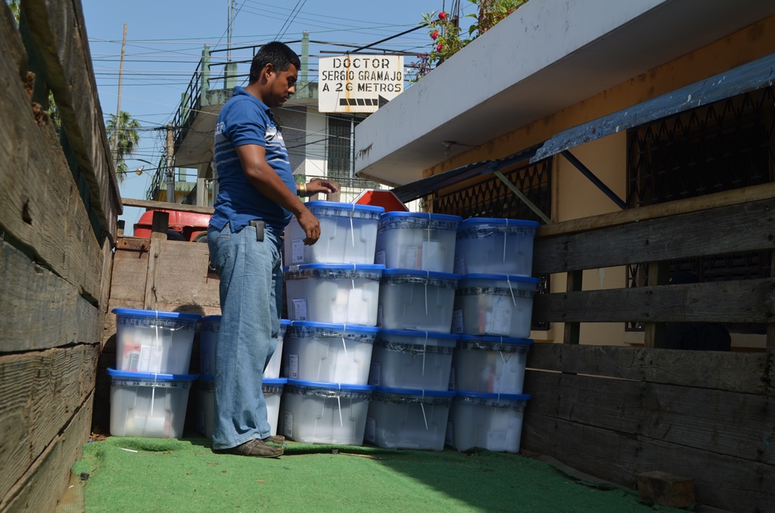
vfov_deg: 29.7
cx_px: 388
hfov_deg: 43.7
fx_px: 967
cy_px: 256
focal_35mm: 45
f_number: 8
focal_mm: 30
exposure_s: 1/250
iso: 100
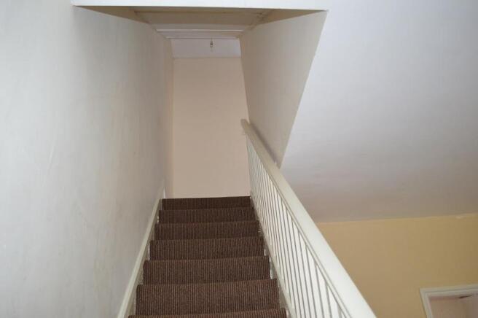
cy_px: 159
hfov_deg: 67.4
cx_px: 239
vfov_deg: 47.8
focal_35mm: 27
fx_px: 358
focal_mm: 18
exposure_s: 1/60
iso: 800
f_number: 3.5
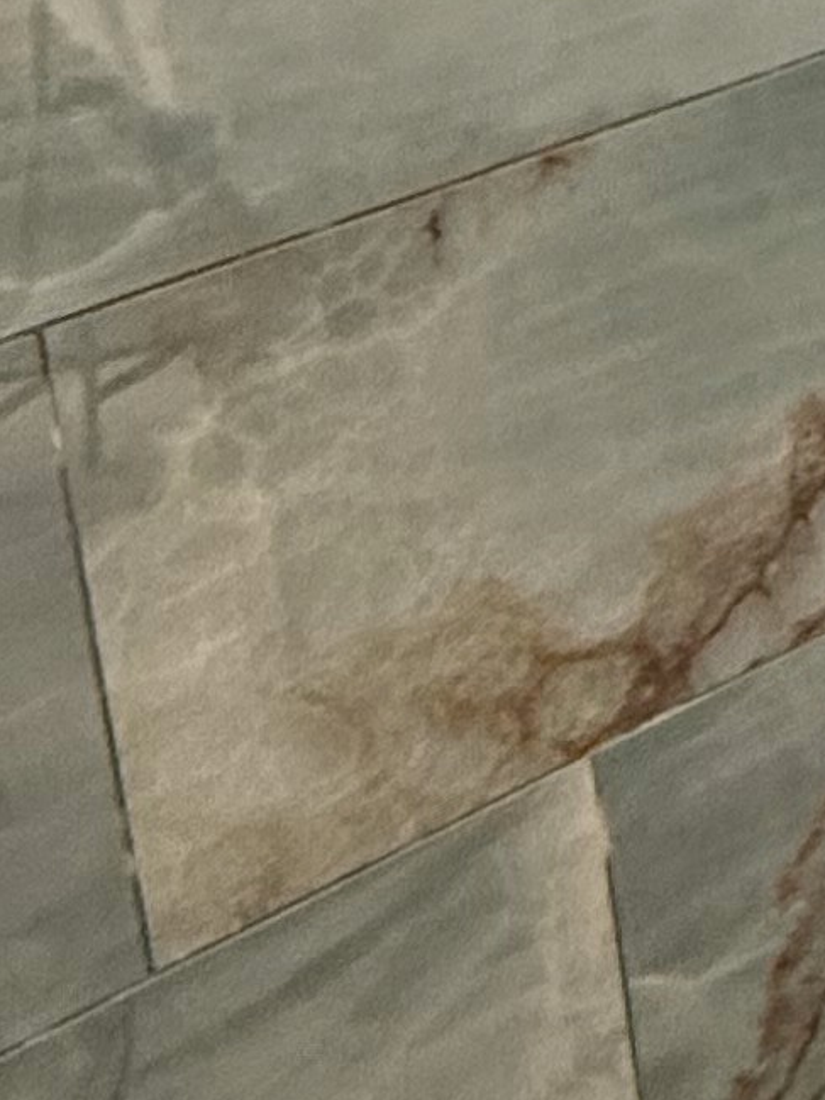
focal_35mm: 87
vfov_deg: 20.0
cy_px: -453
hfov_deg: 14.9
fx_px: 2764
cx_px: 1448
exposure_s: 1/99
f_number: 2.2
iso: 320
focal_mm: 2.22
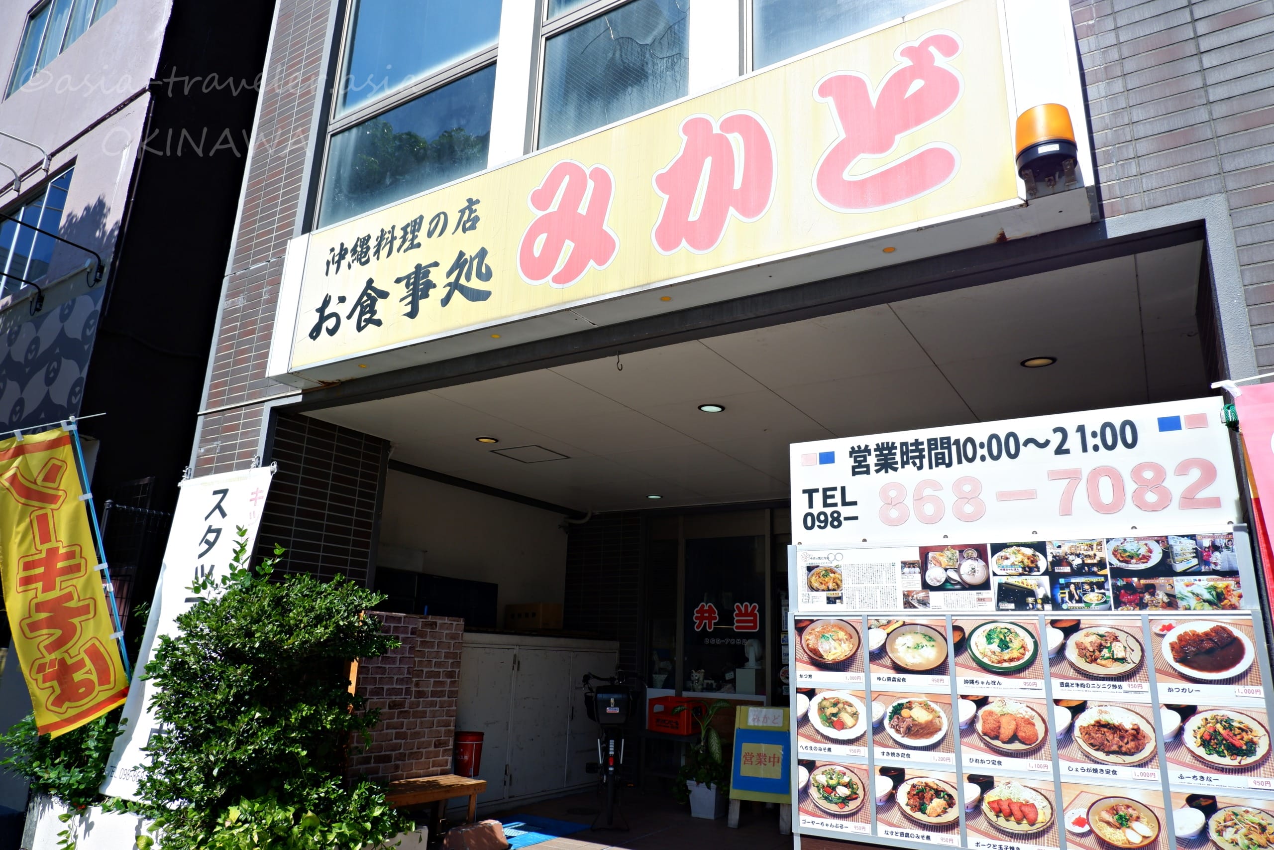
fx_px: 814
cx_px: 637
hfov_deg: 76.1
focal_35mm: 23
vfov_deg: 55.1
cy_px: 425
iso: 200
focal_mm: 15
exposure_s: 1/350
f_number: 8
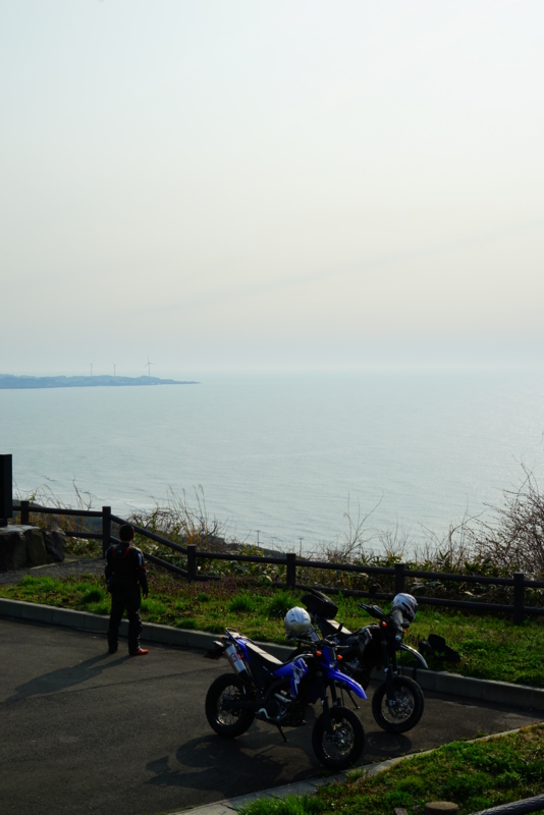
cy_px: 408
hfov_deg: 23.4
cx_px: 272
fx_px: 1313
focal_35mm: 58
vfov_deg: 34.5
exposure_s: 1/250
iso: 100
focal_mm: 58
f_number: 11
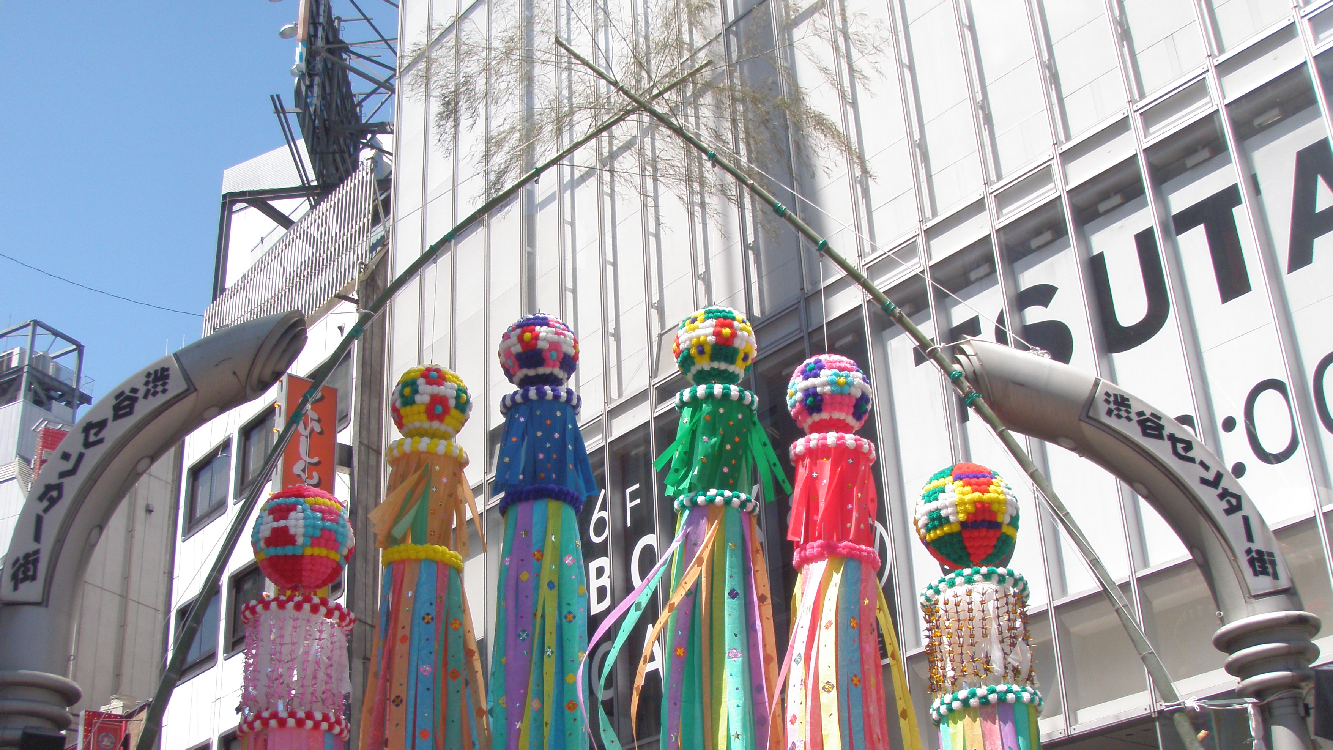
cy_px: 479
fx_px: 1520
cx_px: 686
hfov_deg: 47.3
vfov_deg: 27.6
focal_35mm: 43
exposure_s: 1/800
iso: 80
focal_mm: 6.7
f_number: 3.5
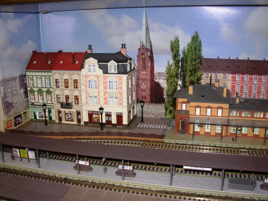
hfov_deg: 49.0
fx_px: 294
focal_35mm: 38
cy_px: 100
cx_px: 134
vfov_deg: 37.7
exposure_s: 1/32
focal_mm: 6.3
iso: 50
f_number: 2.9
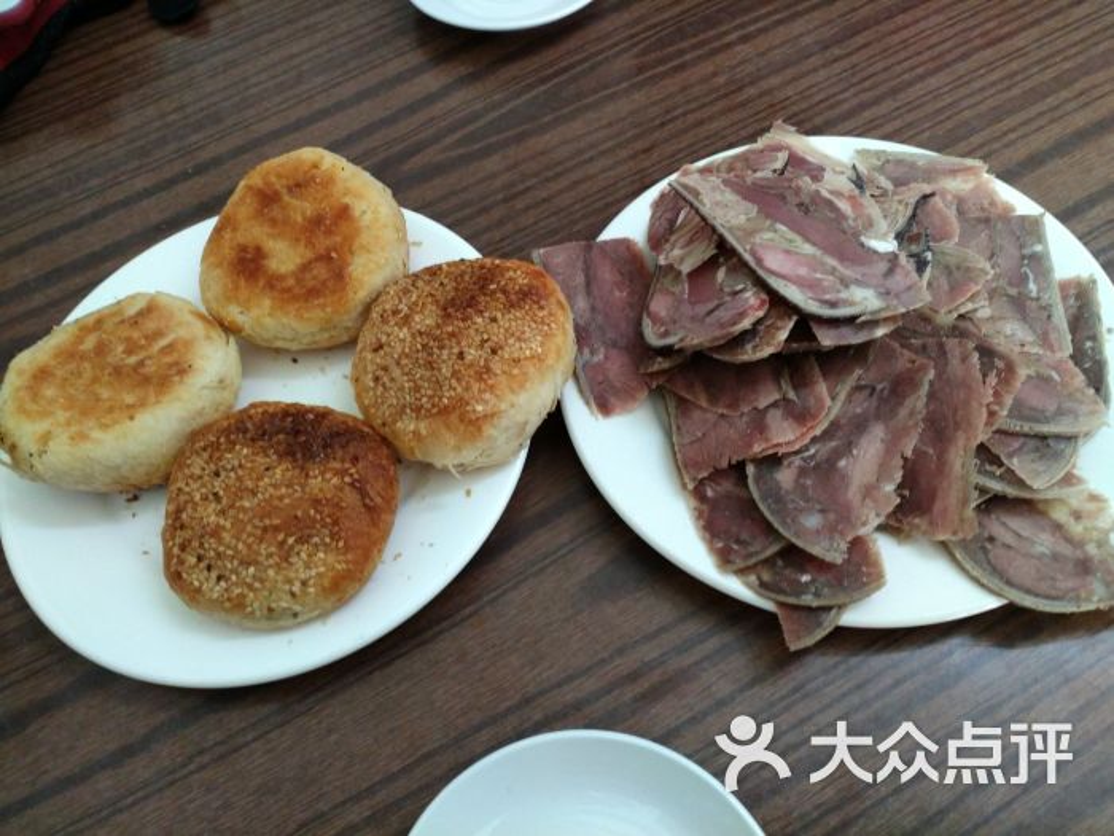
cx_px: 557
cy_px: 418
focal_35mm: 27
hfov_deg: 65.3
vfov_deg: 51.4
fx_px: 869
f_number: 2.2
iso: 500
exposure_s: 1/25
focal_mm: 4.73
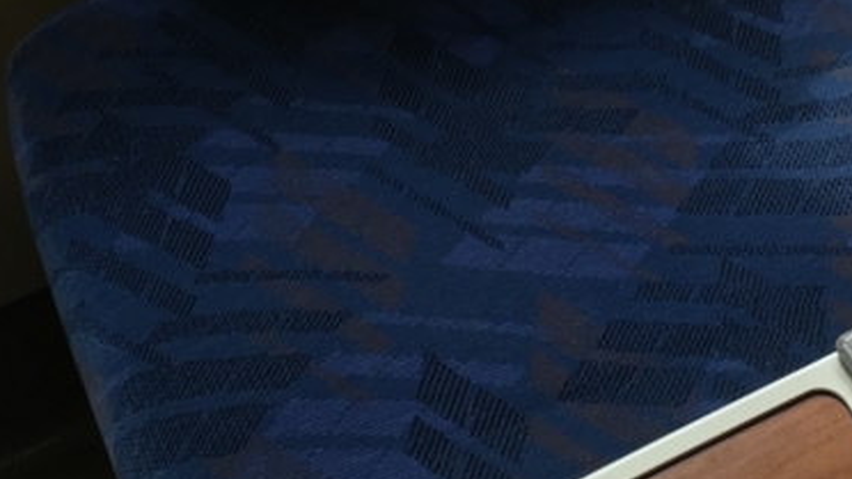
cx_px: 506
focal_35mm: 87
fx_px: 1965
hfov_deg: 24.4
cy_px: -280
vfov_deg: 13.0
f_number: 2.2
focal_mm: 4.15
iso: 32
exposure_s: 1/120
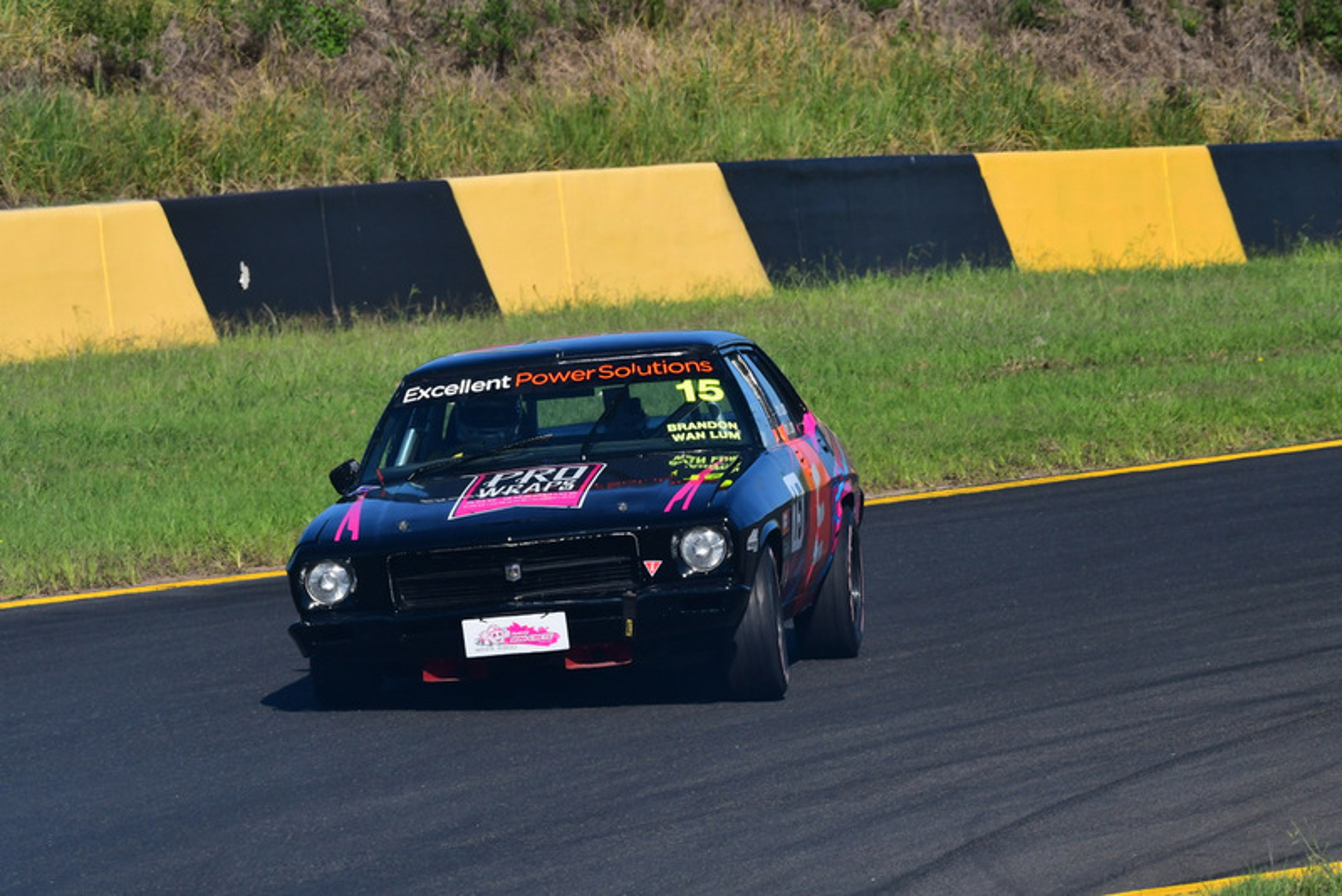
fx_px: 17339
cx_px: 671
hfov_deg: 4.4
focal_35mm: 465
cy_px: 448
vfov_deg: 3.0
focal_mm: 310
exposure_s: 1/640
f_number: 13
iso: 400
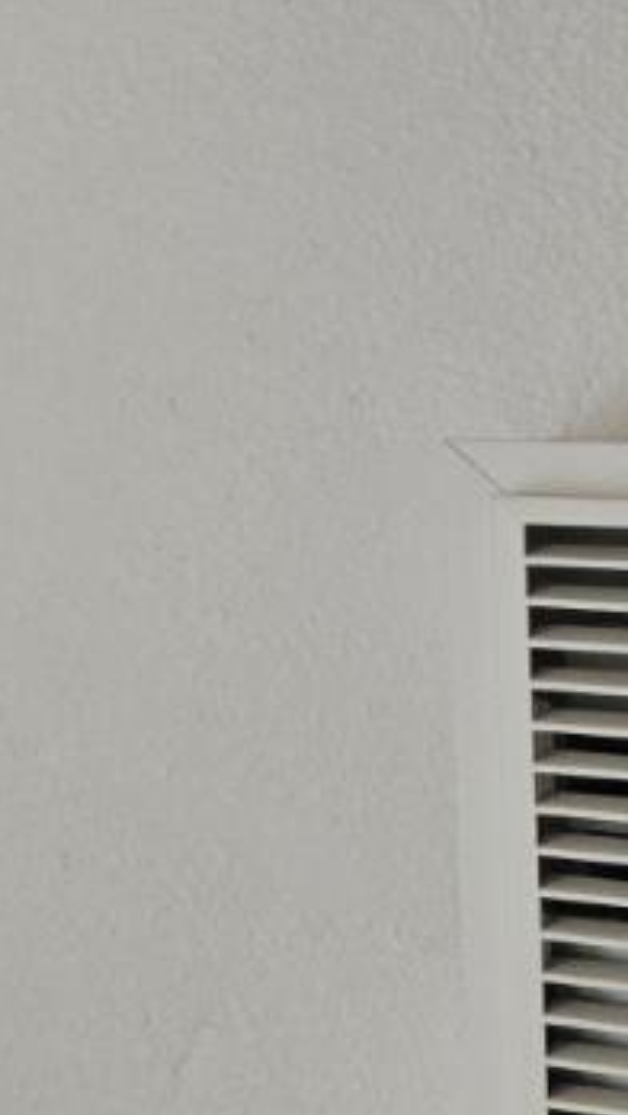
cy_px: 123
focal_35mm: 108
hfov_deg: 8.4
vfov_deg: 19.5
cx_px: -1557
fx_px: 3194
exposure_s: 1/120
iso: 320
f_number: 1.8
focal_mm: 5.4
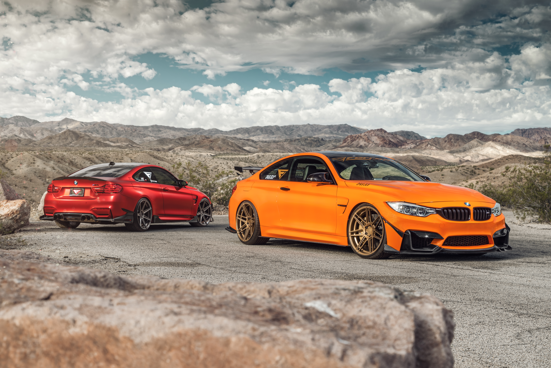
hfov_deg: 38.9
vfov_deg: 26.5
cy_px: 184
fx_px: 781
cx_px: 276
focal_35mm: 51
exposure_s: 1/200
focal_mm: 51
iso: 100
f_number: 8
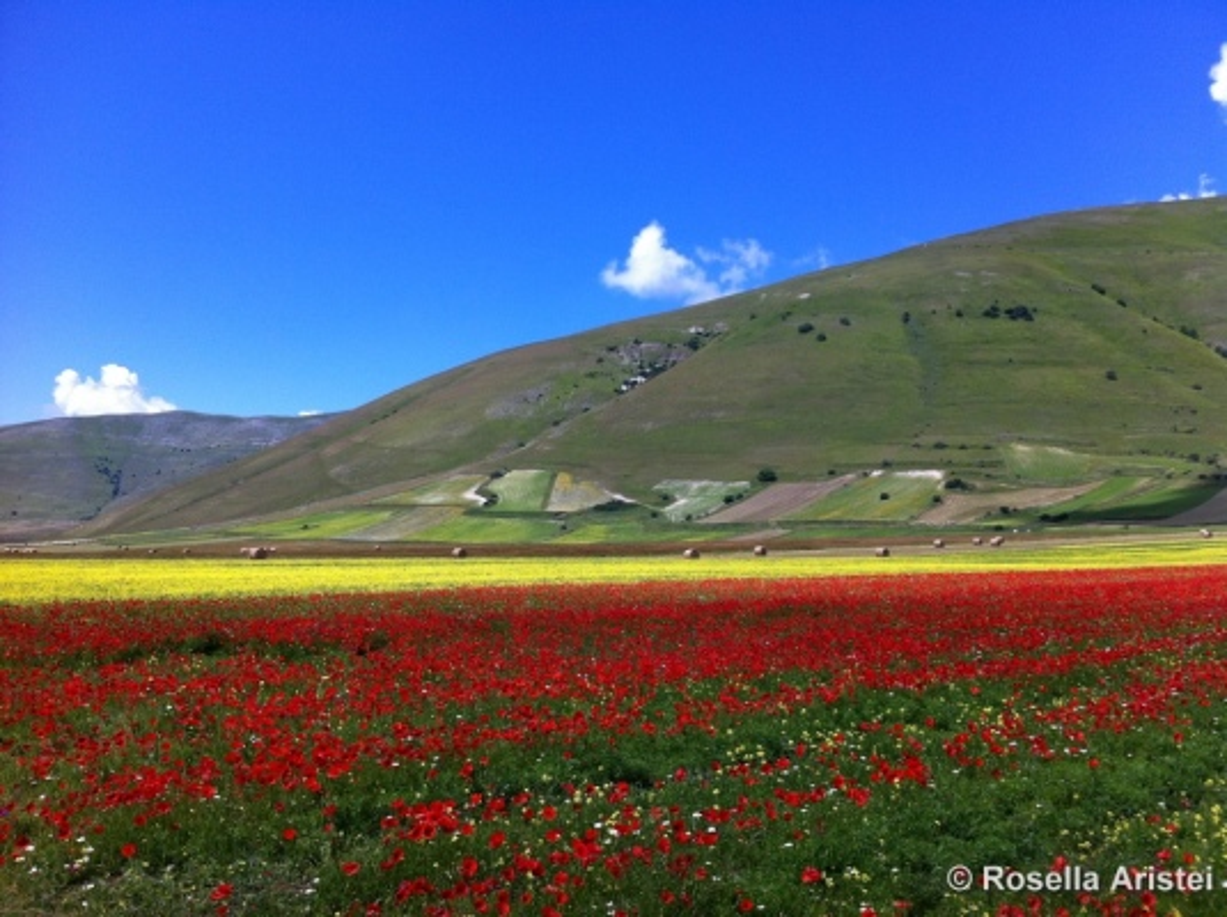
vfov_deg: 40.6
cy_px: 458
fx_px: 1239
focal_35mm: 35
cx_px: 614
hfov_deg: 52.7
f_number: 2.8
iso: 80
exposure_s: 1/1207
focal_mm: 3.85
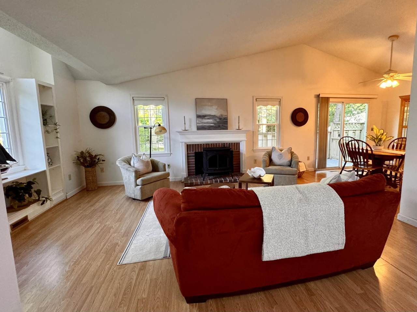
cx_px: 208
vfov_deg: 85.7
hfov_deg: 102.1
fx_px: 169
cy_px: 156
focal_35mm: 14
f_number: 2.2
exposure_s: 1/60
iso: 500
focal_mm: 2.22
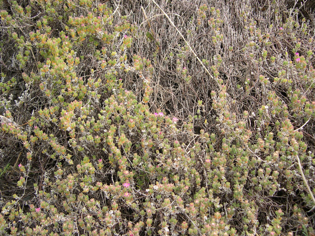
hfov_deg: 49.0
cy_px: 118
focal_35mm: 38
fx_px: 346
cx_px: 158
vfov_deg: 37.7
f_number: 2.8
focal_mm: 8
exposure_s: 1/191
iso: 100
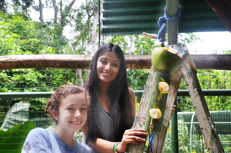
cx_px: 116
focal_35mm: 57
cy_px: 76
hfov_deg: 35.1
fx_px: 365
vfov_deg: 23.7
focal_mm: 38
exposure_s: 1/200
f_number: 6.3
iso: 200
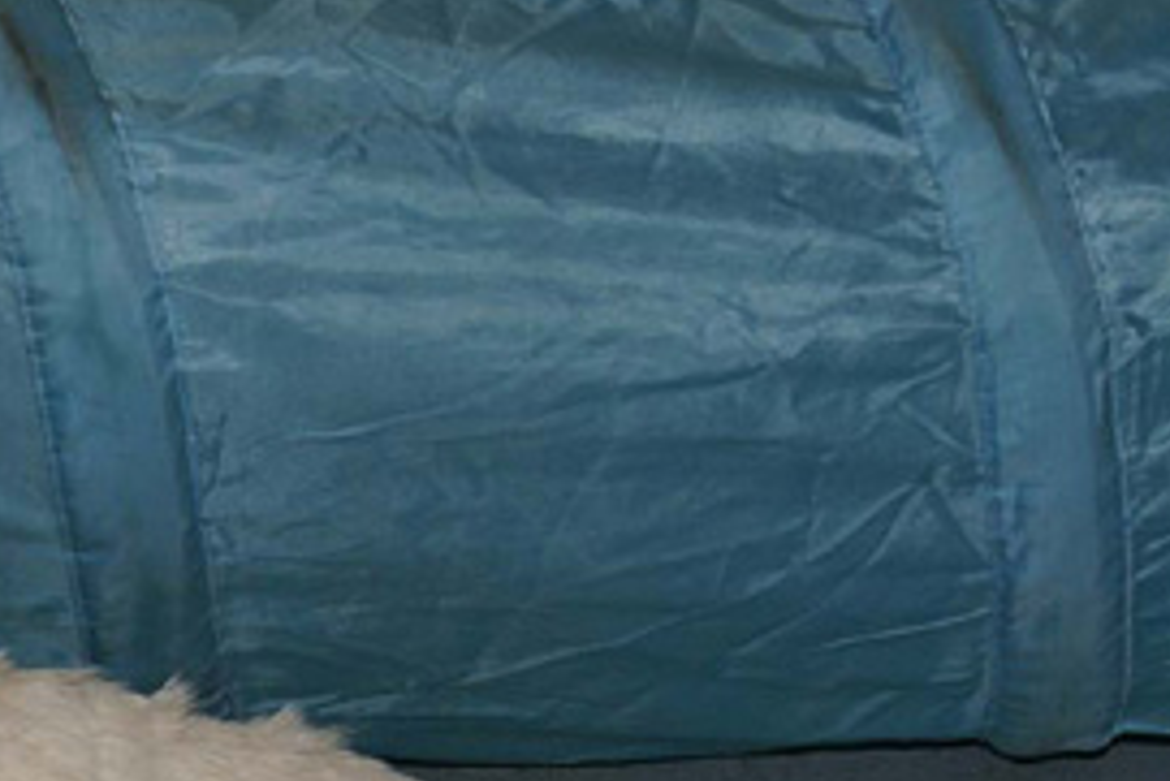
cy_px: 1025
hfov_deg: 9.2
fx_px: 7186
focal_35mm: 221
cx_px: -147
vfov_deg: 6.2
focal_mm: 50
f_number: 5.6
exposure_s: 1/80
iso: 400
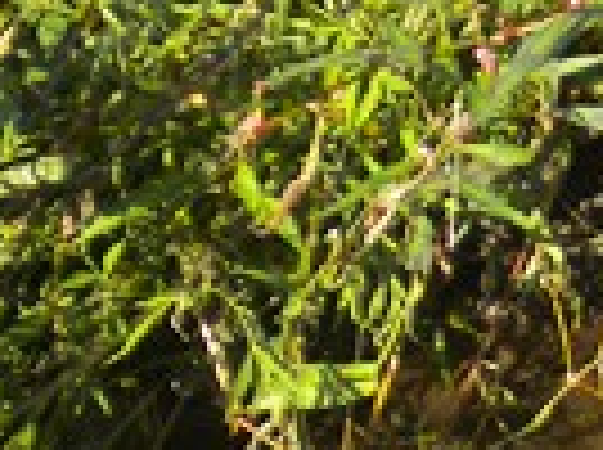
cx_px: 1120
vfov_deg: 7.5
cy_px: 360
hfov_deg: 9.6
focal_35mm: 196
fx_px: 3408
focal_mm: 7.4
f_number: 3.5
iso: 112
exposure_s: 1/434
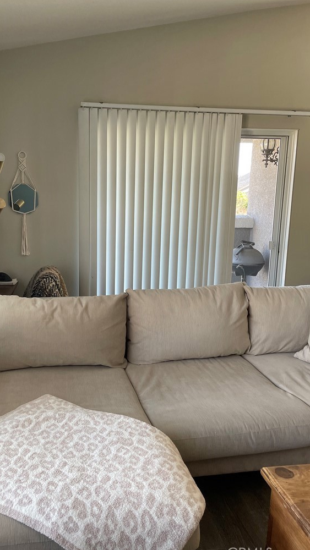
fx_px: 423
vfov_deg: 66.1
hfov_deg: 40.0
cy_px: 279
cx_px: 120
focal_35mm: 29
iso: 125
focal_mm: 4.2
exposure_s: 1/121
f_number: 1.6
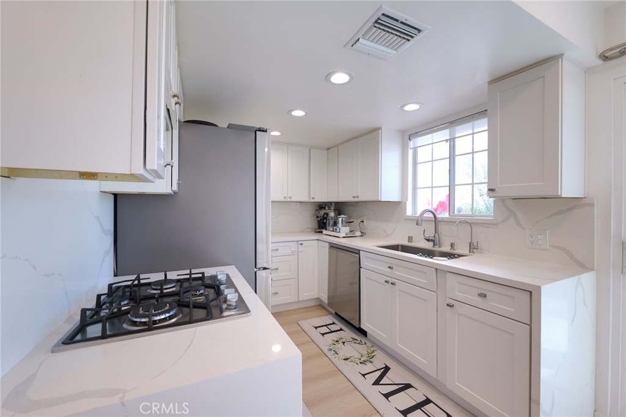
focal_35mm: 14
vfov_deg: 81.2
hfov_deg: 104.3
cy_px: 208
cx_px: 313
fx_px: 243
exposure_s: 1/15
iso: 400
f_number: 8
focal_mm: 14
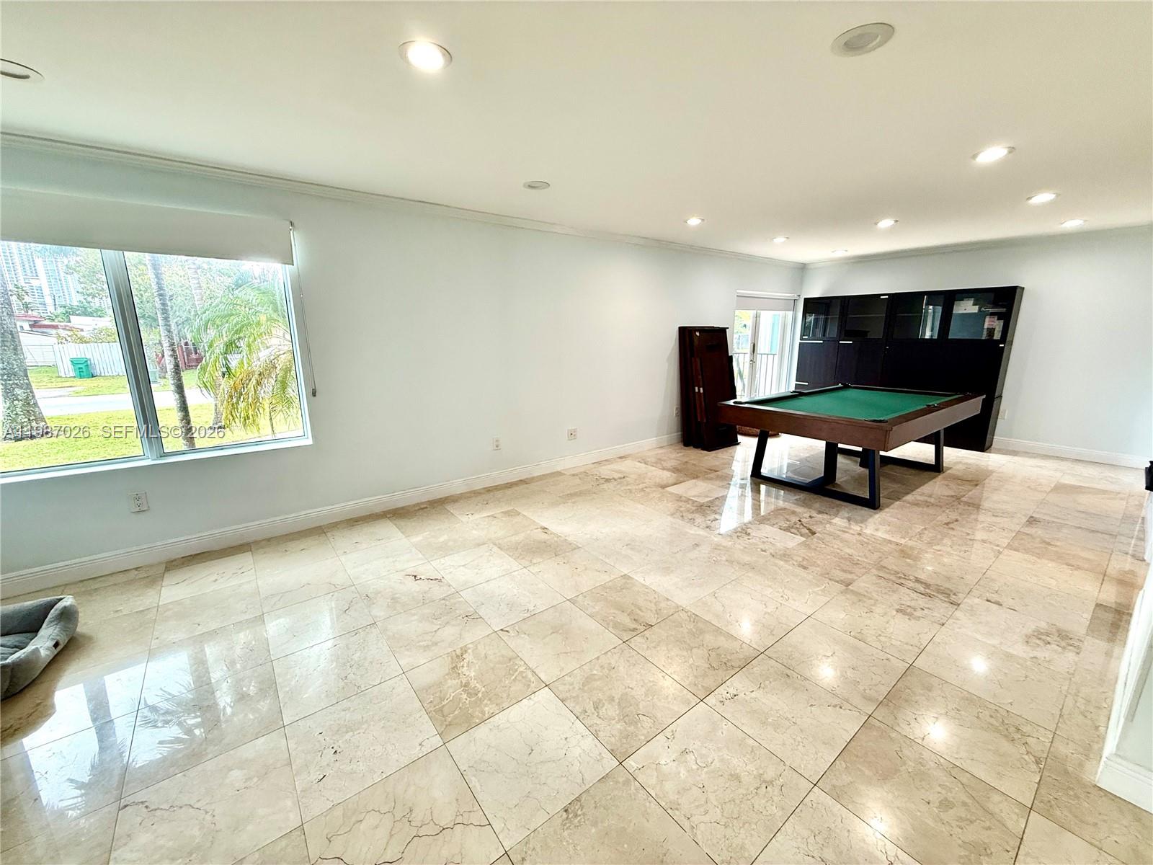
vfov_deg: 85.7
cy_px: 432
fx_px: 466
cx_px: 576
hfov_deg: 102.1
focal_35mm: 14
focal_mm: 2.22
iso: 125
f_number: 2.2
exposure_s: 1/120
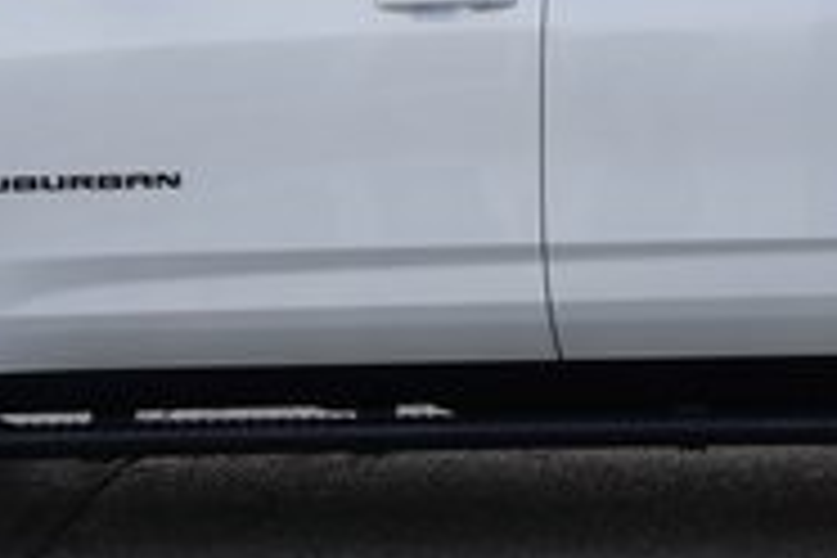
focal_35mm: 148
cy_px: -25
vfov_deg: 9.2
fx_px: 3441
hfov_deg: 13.8
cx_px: 644
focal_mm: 43
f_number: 9
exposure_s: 1/80
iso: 100
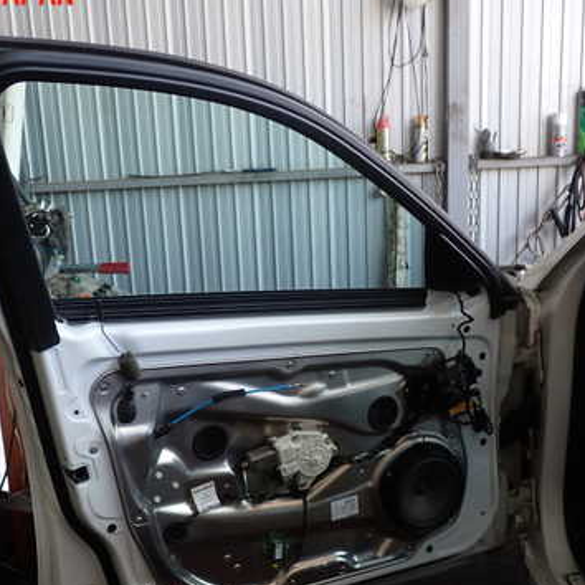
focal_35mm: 45
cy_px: 345
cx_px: 269
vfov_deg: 37.4
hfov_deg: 37.5
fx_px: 860
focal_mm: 5.4
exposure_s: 1/80
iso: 100
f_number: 2.3
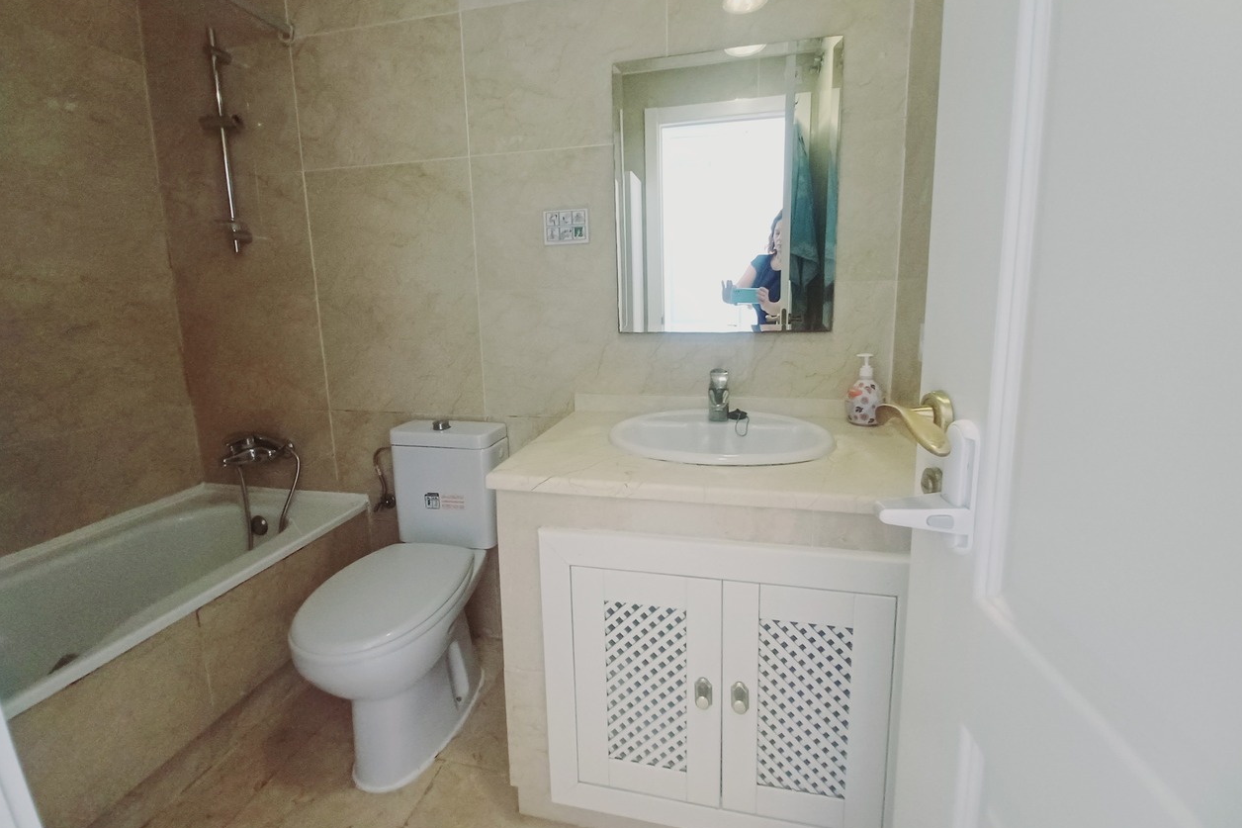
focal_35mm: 14
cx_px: 626
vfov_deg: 80.8
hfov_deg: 104.3
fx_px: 483
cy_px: 359
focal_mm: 1.42
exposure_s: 1/25
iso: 200
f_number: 2.2
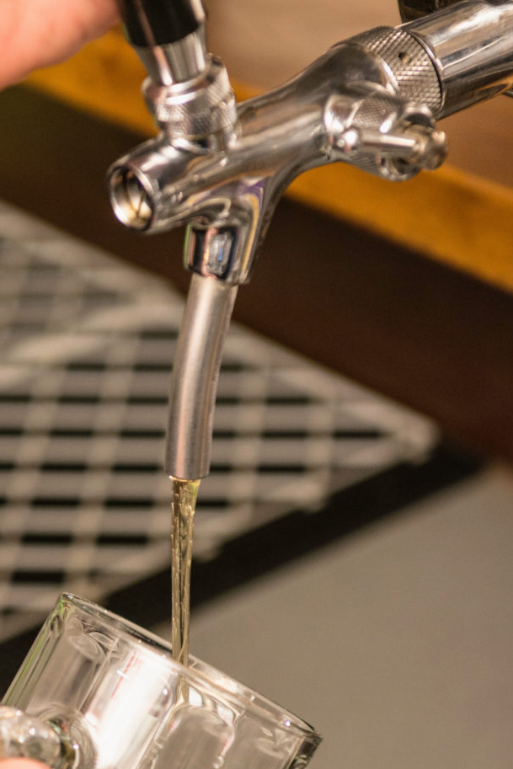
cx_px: 9
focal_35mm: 138
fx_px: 2948
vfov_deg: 14.8
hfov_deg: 9.9
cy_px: 535
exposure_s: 1/125
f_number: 4
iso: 400
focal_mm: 70
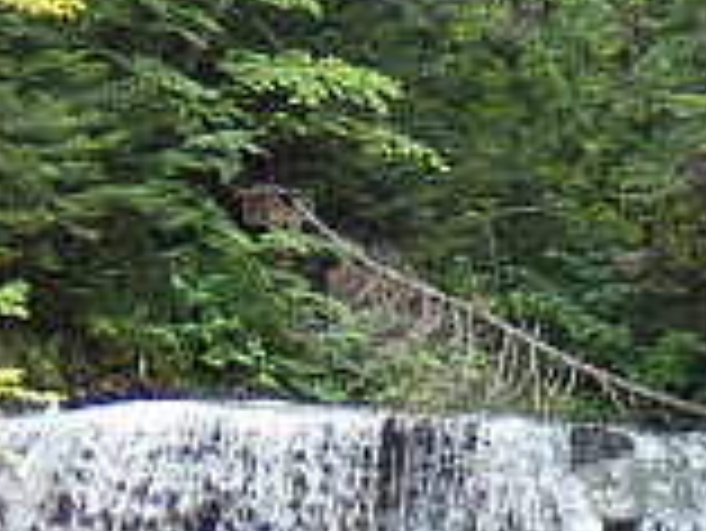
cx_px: 1515
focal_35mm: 242
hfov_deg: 7.7
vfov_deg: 5.9
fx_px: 4939
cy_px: 1332
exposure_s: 1/80
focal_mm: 6.8
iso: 200
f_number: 3.5
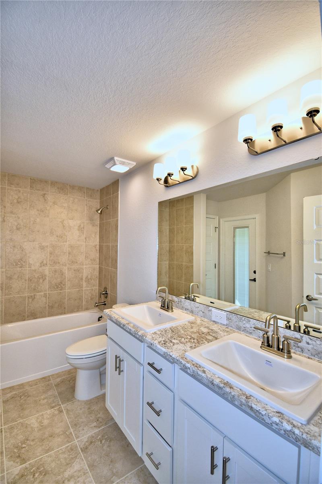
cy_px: 242
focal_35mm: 15
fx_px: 201
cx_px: 161
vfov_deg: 100.4
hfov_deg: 77.3
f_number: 4.5
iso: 140
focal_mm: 10
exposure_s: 1/60
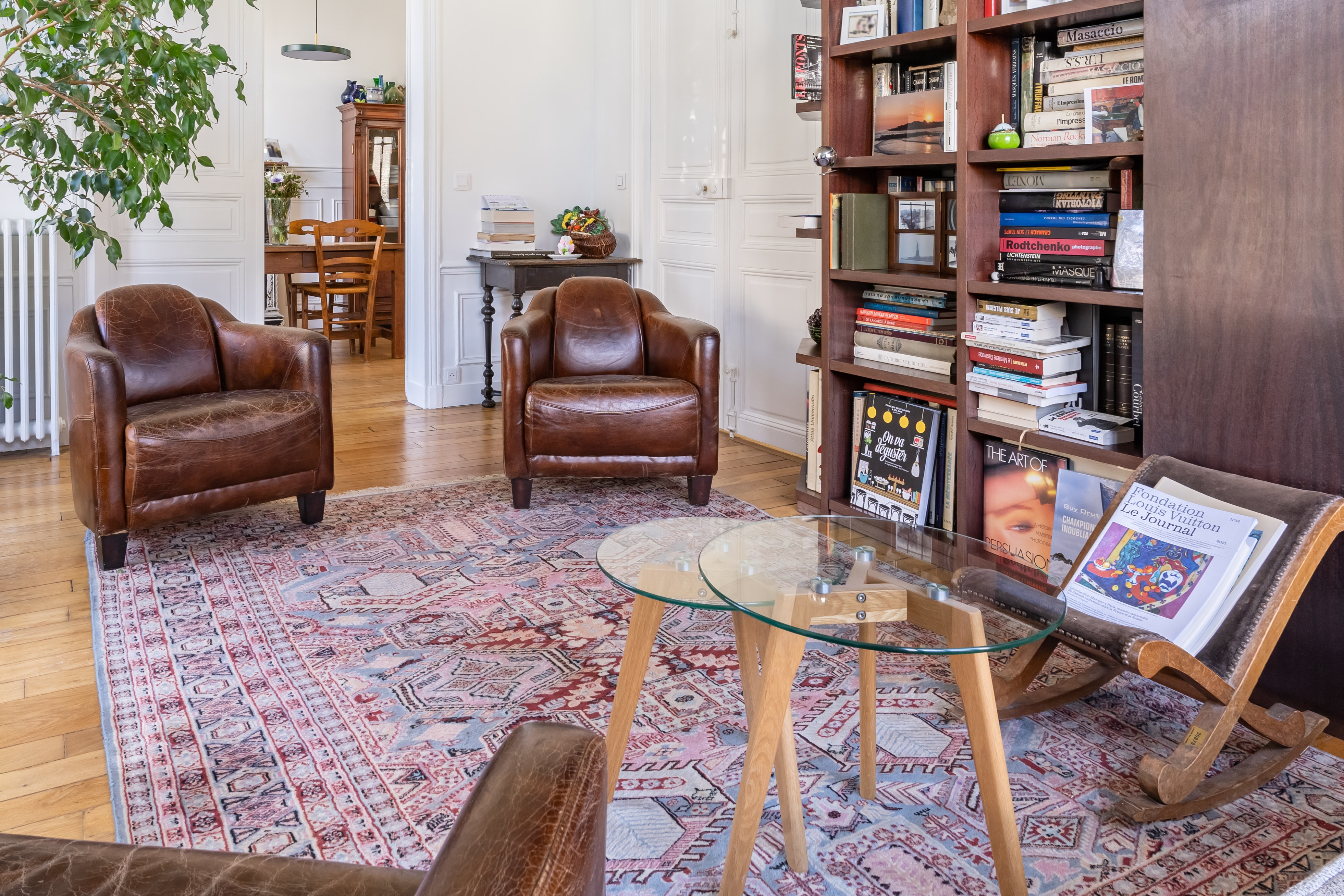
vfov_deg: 48.1
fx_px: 971
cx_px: 579
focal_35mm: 26
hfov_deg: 69.1
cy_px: 250
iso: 200
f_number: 11
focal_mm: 17
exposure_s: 1/4
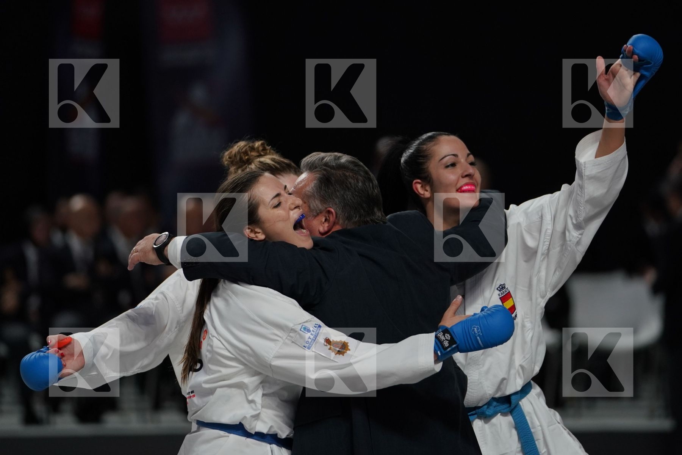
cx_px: 341
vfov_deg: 4.7
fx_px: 5531
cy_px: 228
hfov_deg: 7.1
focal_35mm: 292
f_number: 2.8
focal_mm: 195
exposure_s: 1/1000
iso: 800
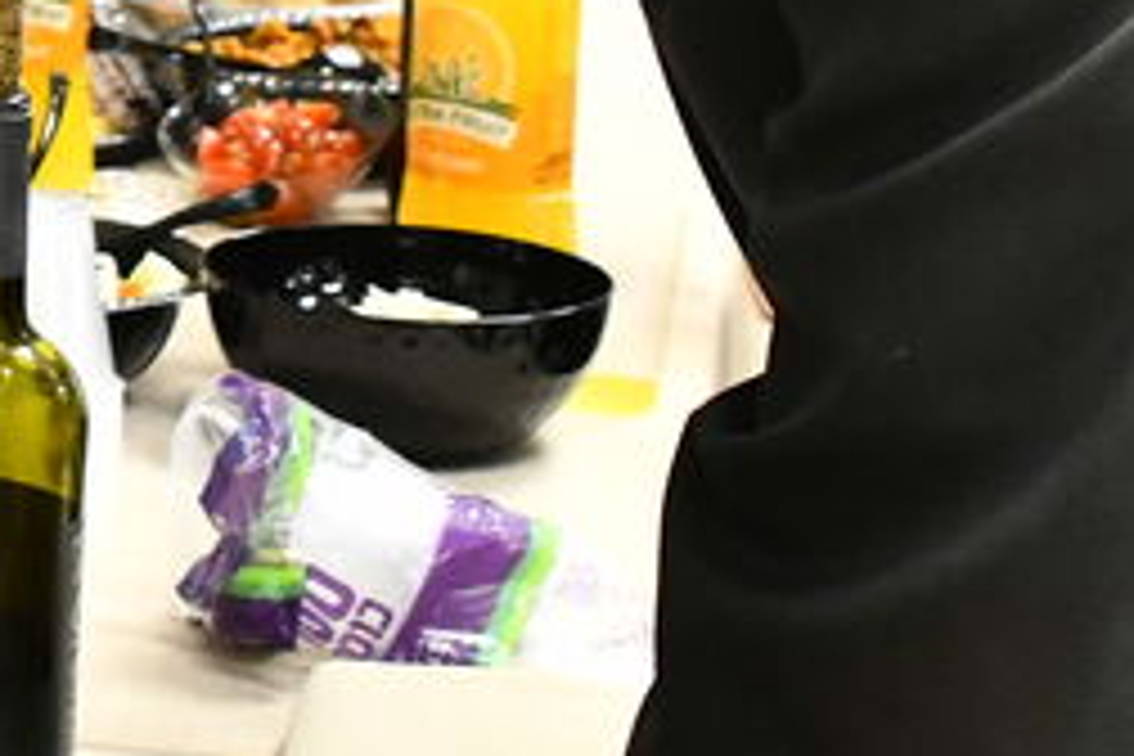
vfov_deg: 7.5
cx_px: -1004
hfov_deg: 10.7
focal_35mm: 178
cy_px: -520
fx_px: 5607
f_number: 5.6
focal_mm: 32
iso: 2500
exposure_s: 1/200
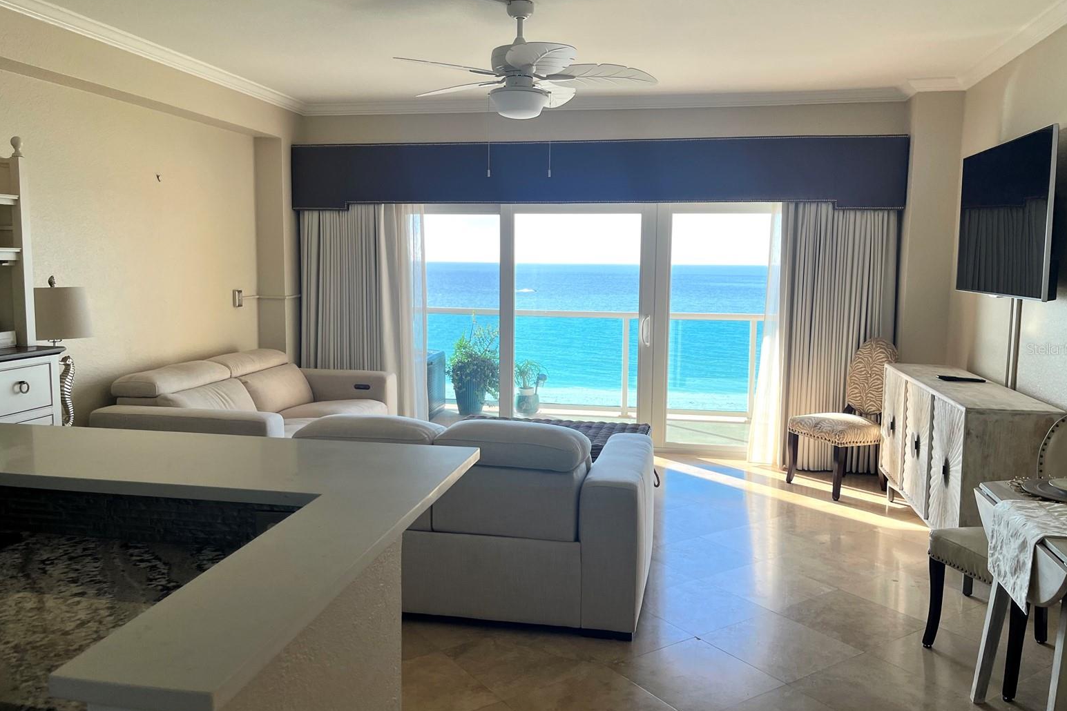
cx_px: 539
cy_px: 349
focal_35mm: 28
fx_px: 830
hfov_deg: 65.5
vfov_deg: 46.4
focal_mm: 5.1
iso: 40
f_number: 1.6
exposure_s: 1/185
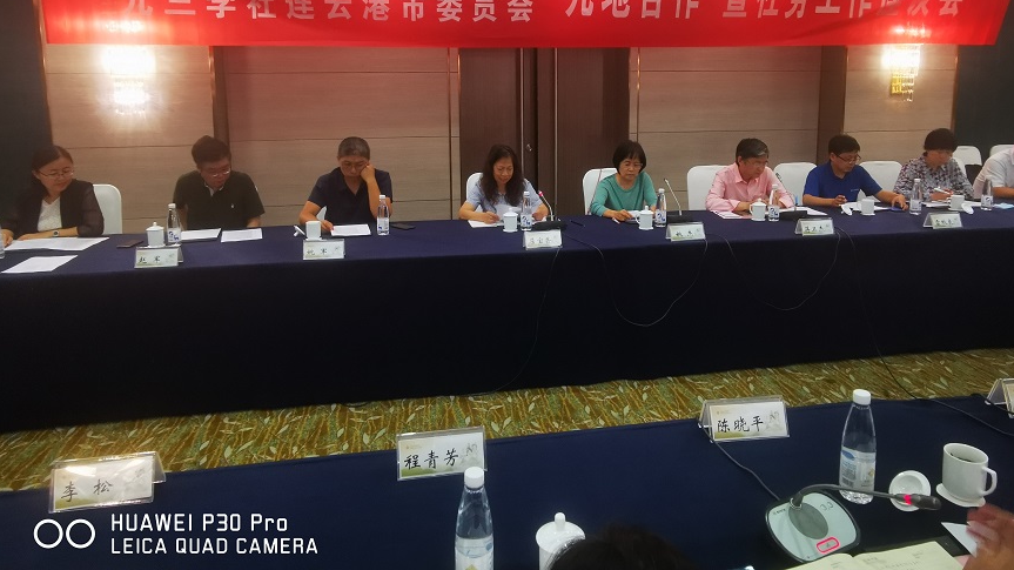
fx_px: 672
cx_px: 523
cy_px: 177
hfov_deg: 74.0
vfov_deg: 45.1
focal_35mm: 25
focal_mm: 2.35
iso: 250
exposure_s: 1/33.3
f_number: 2.2
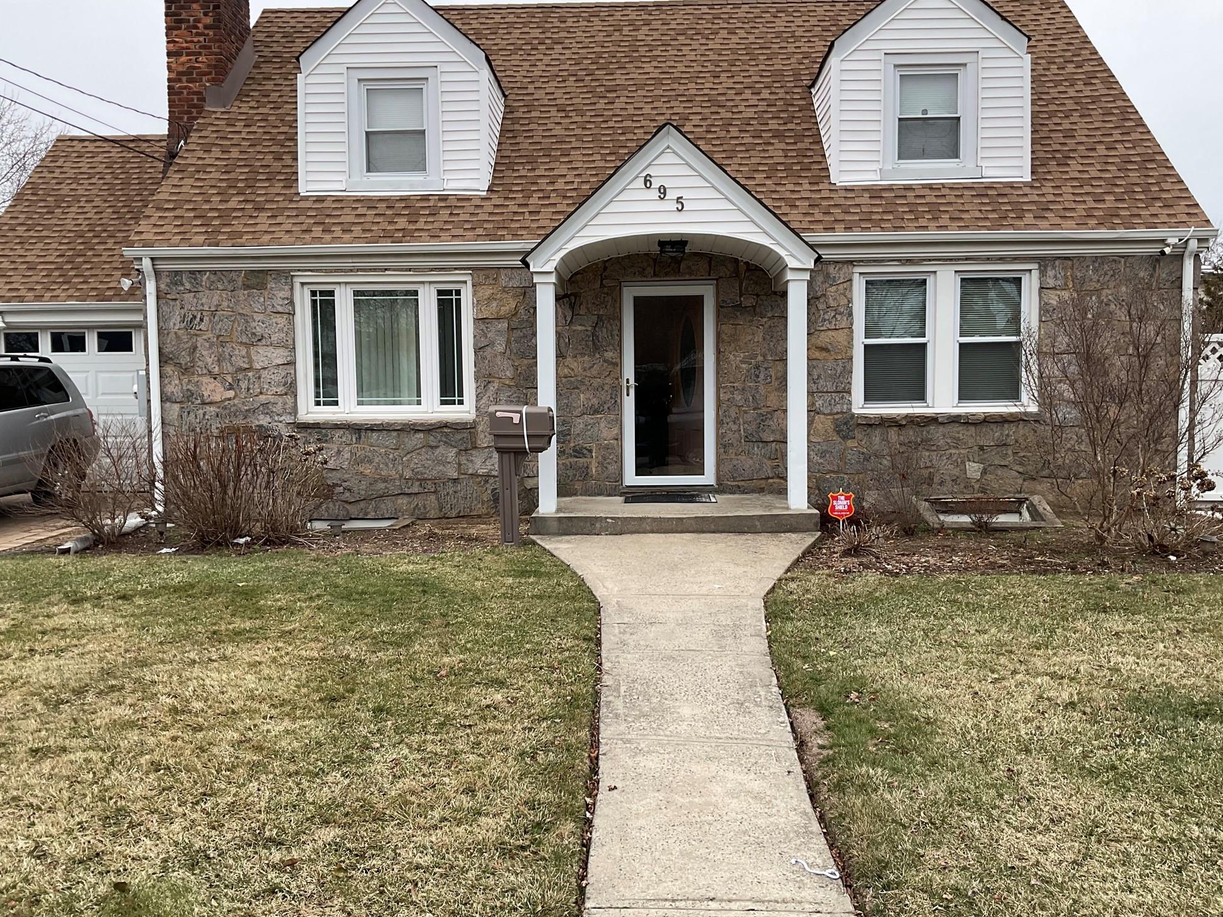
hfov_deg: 60.0
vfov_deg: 46.8
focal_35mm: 30
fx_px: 1060
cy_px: 469
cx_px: 615
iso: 16
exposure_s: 1/446
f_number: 1.8
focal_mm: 3
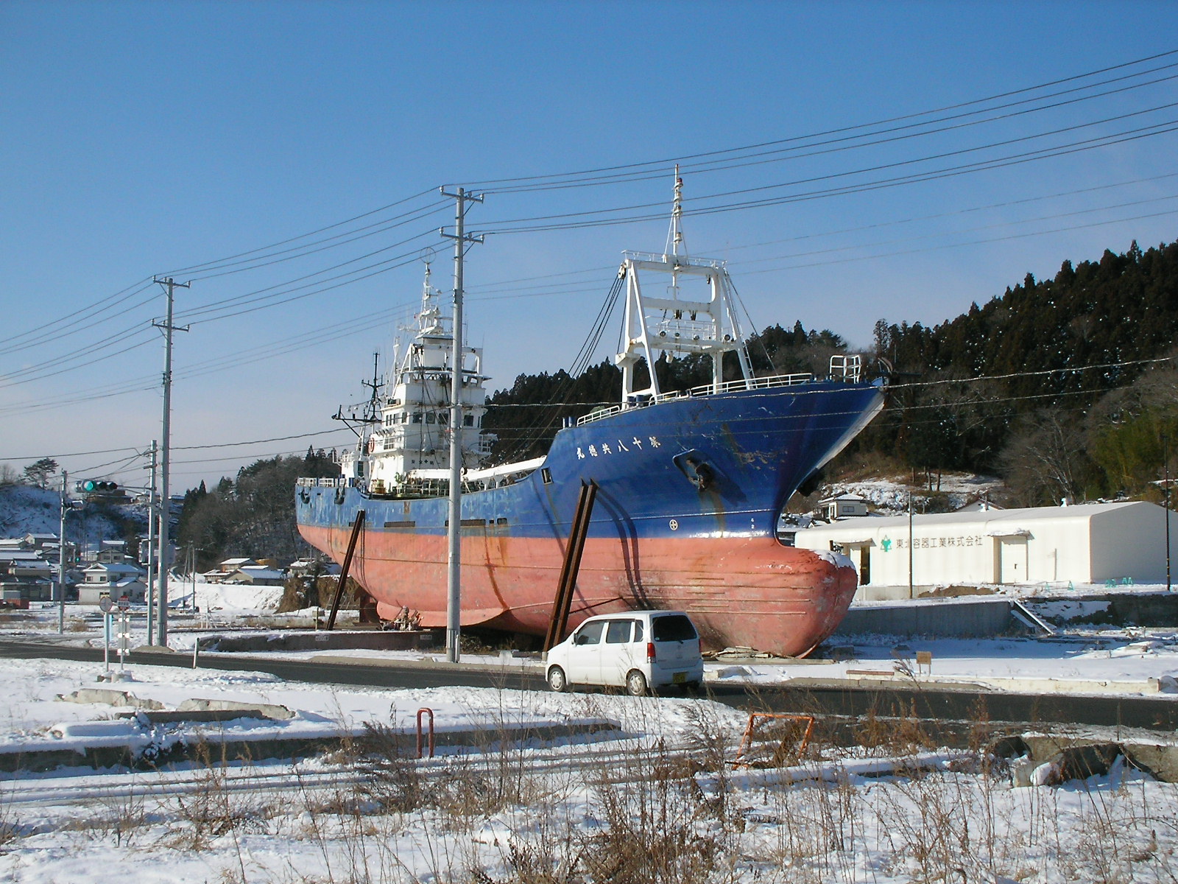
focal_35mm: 52
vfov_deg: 28.0
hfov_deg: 36.8
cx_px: 589
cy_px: 442
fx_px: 1770
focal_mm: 8.7
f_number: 5.7
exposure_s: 1/556
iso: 71
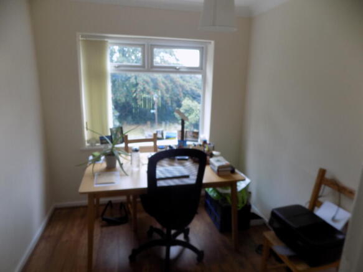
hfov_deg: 73.9
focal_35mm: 23
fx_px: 241
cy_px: 136
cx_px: 182
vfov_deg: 58.9
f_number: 3.1
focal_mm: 4
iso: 80
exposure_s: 1/30
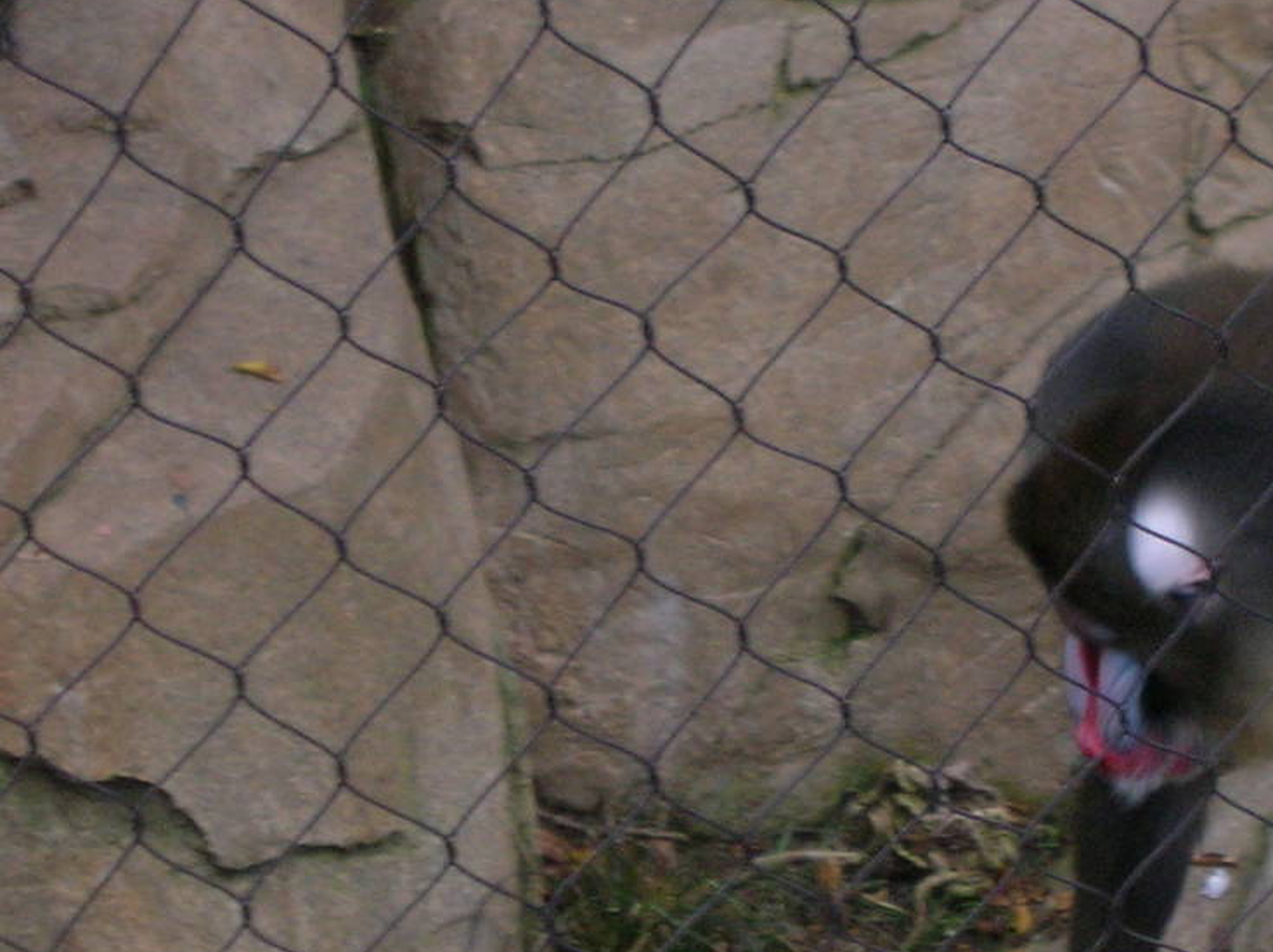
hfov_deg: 8.9
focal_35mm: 222
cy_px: 652
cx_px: 942
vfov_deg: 6.7
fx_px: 8157
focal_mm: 17.1
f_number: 4.9
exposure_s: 1/60.1
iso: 105
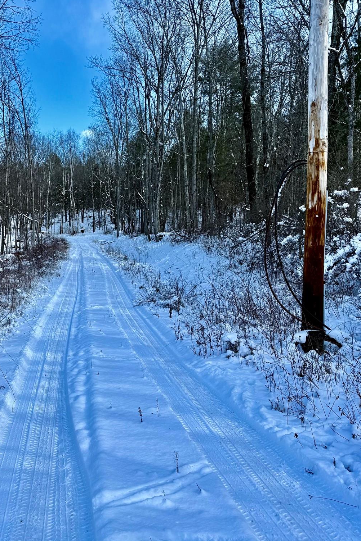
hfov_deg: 38.1
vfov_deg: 55.8
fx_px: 512
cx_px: 100
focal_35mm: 34
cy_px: 268
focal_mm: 6.76
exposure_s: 1/2232
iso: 80
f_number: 1.78
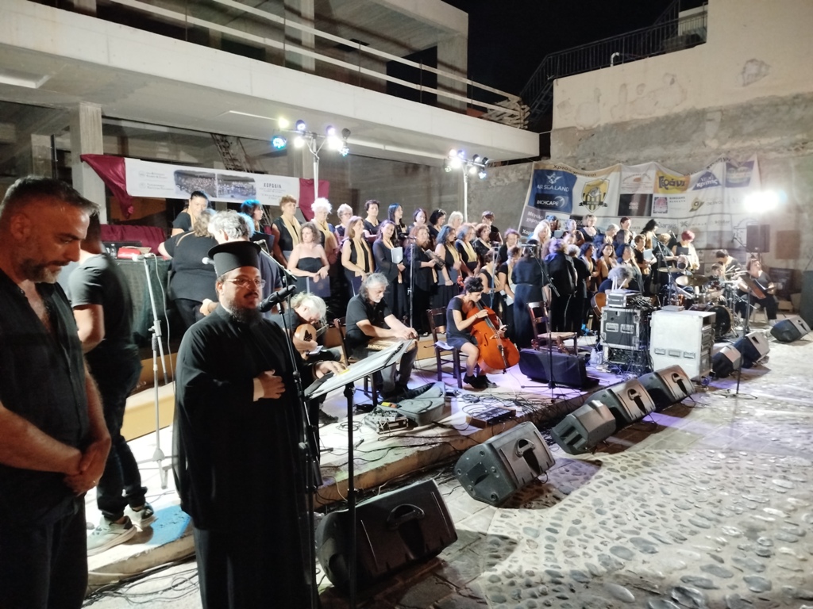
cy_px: 304
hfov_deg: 71.6
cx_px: 406
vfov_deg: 56.8
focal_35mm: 24
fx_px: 564
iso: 500
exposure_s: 1/17
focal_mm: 5.31
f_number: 1.7
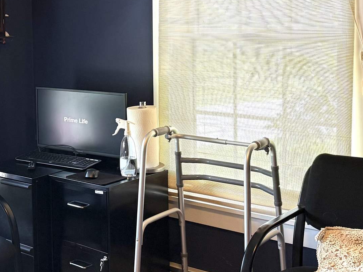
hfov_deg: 27.2
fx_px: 713
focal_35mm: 68
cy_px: 65
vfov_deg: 21.4
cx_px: 14
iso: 125
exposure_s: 1/60
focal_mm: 6.76
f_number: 1.78
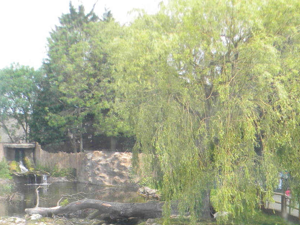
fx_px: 607
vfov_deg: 20.5
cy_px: 208
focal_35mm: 70
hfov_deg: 27.8
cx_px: 148
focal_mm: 6.4
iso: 131
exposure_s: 1/500
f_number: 3.7
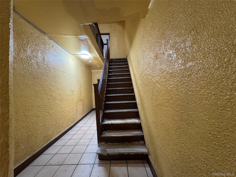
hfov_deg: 102.1
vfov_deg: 85.7
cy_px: 88
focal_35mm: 14
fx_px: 95
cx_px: 118
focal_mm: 2.22
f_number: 2.2
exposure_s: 1/41
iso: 500
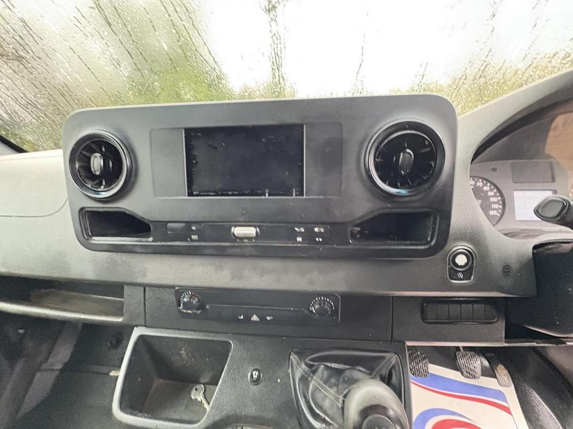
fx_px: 232
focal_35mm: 14
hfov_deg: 102.1
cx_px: 286
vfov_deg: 85.7
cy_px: 214
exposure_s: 1/40
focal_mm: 2.22
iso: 1000
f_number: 2.2
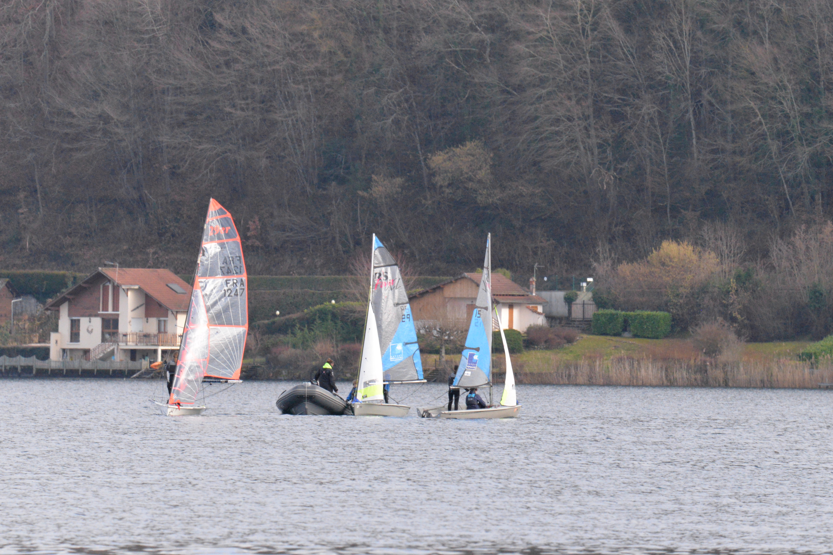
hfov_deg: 4.1
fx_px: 11684
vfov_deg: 2.7
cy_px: 221
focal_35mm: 505
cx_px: 588
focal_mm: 340
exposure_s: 1/1600
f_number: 11
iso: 4000
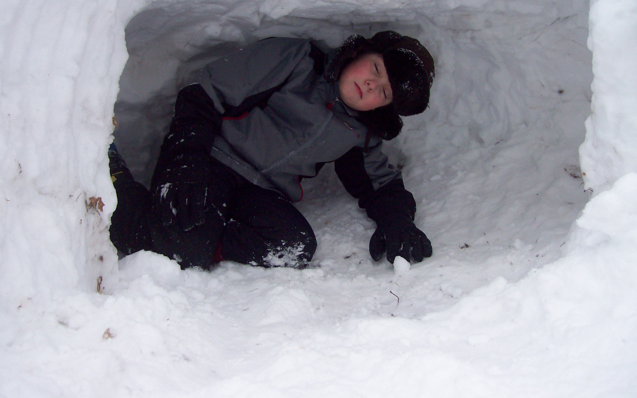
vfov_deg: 32.7
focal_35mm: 39
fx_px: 677
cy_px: 160
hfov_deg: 50.4
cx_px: 314
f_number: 2.7
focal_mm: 6
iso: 80
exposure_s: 1/468
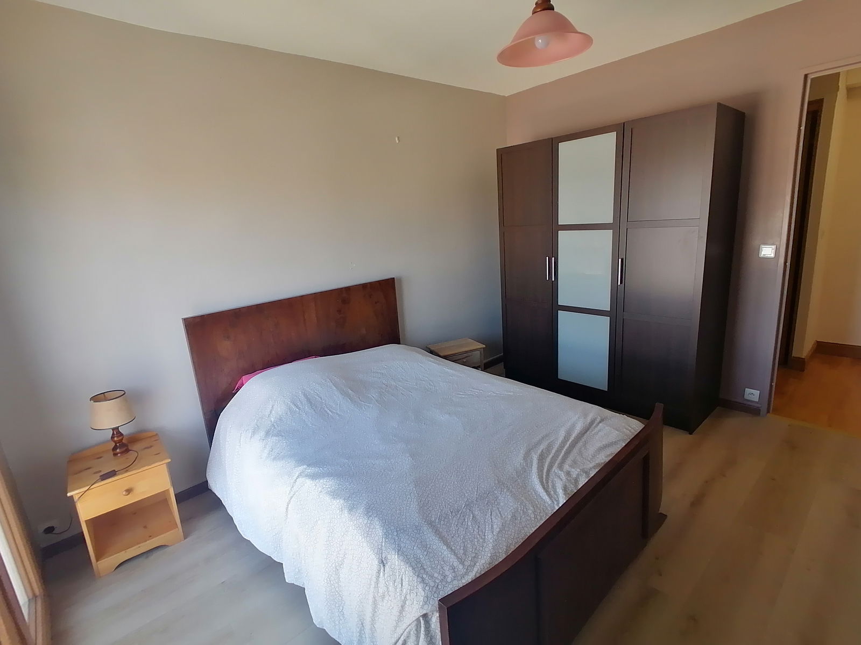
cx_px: 430
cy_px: 322
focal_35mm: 17
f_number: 2.4
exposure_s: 1/50
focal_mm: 2.84
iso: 64
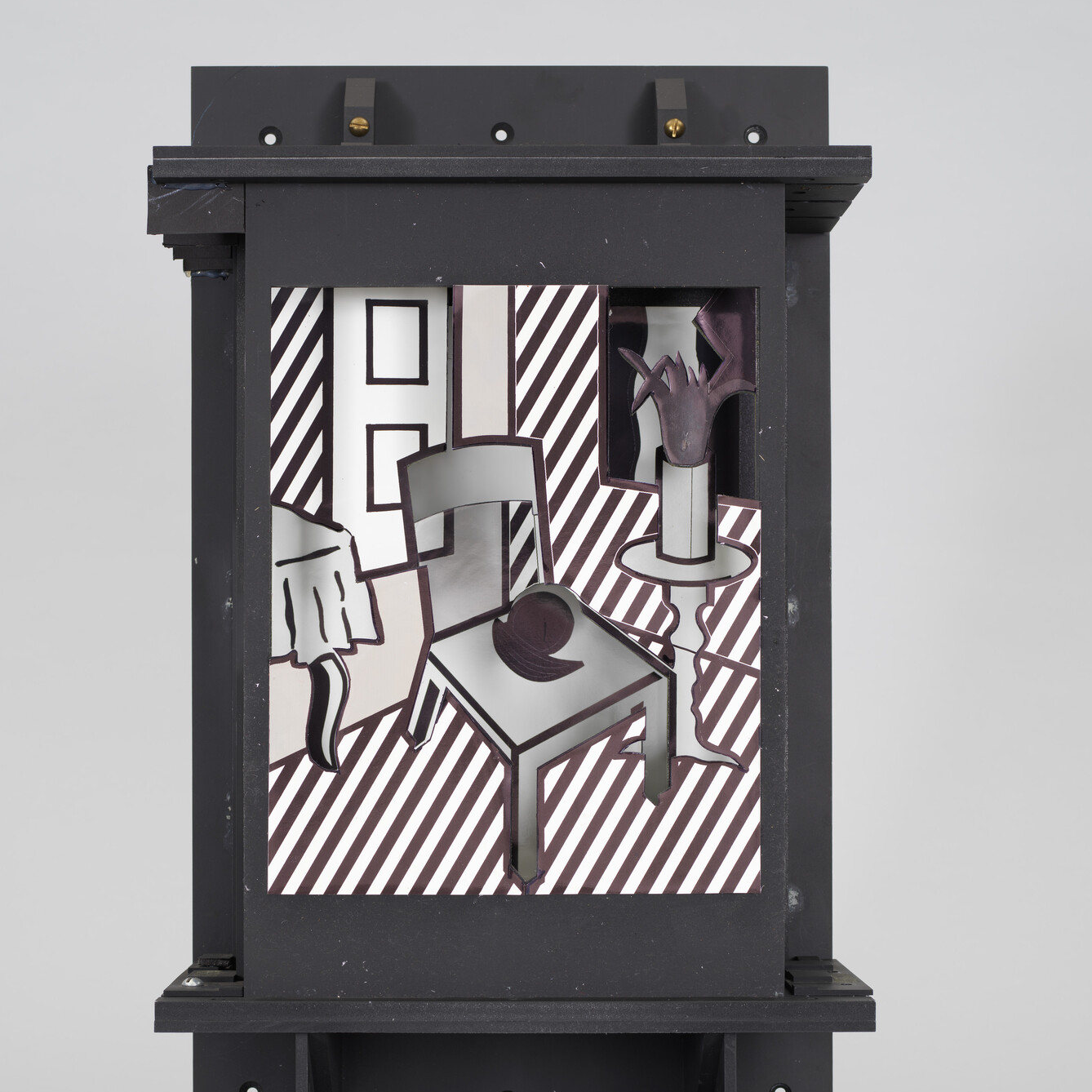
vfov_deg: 24.9
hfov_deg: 25.0
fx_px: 2463
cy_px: 667
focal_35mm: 69
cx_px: 509
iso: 64
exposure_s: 1/125
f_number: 11
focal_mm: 80
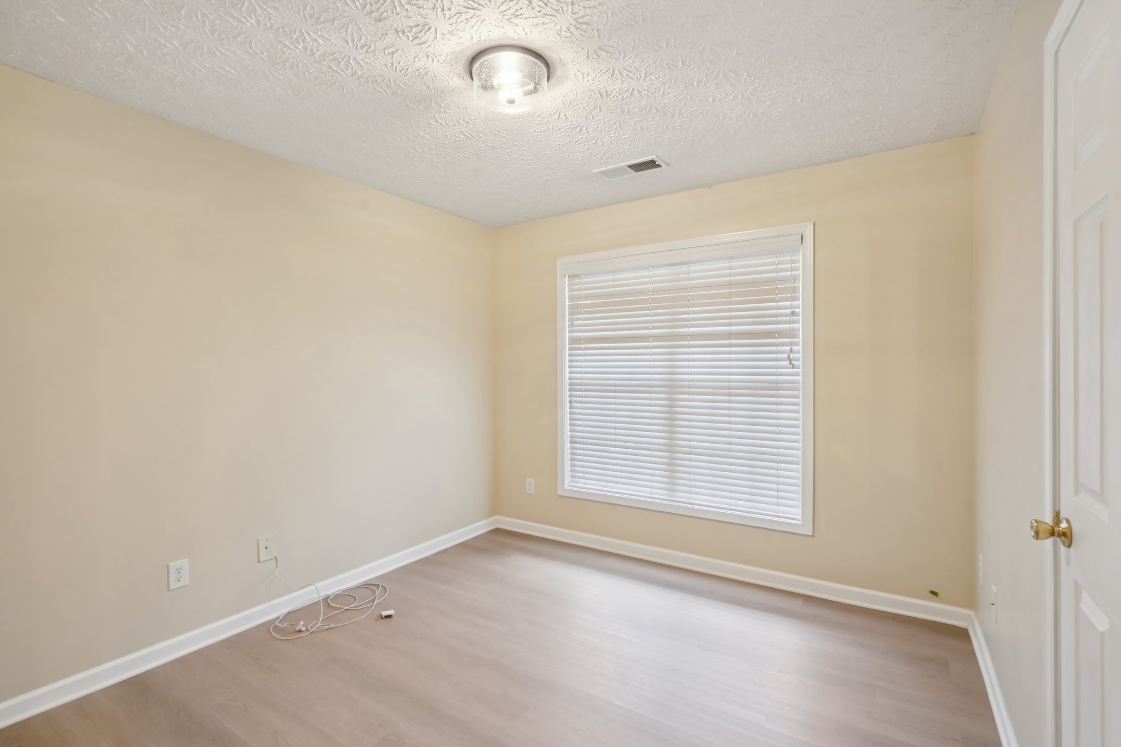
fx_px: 498
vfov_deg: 73.7
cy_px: 374
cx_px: 560
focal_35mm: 16
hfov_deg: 96.7
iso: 400
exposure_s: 1/6
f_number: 9
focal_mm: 16
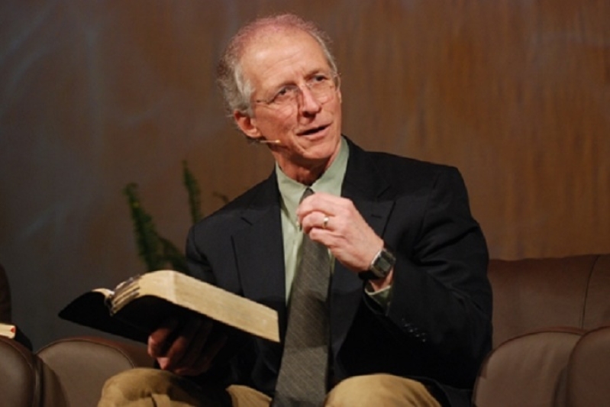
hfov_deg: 14.0
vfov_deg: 9.3
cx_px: 305
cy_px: 204
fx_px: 2491
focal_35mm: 147
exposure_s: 1/250
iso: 800
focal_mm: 98
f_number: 2.8
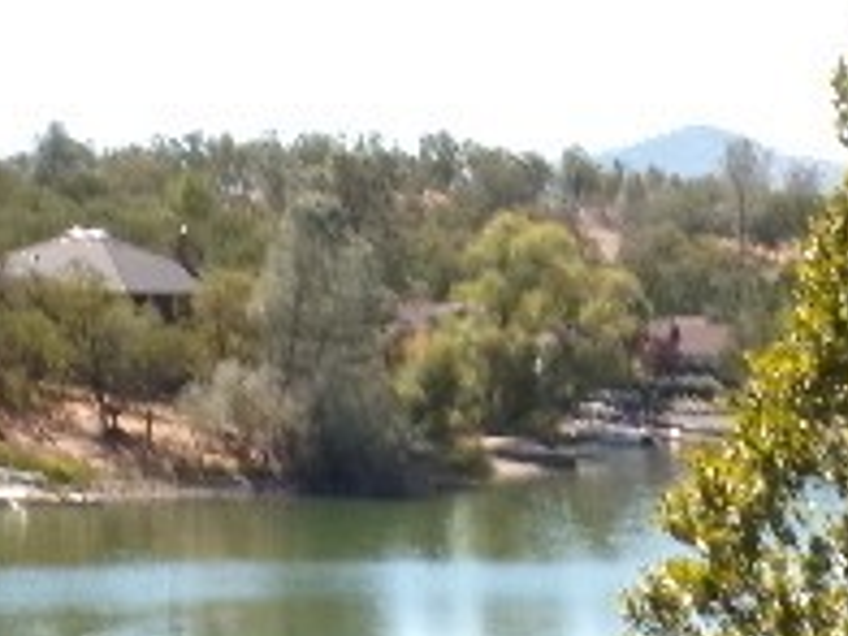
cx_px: 1051
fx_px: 3920
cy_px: 519
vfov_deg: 9.3
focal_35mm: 160
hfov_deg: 12.0
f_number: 9.2
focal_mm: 8.7
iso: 100
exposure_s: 1/60
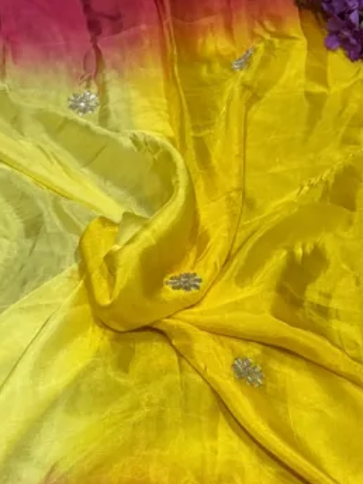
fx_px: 951
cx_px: 121
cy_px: 544
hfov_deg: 21.5
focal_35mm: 68
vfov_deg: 26.2
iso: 40
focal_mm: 5.96
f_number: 1.6
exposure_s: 1/108
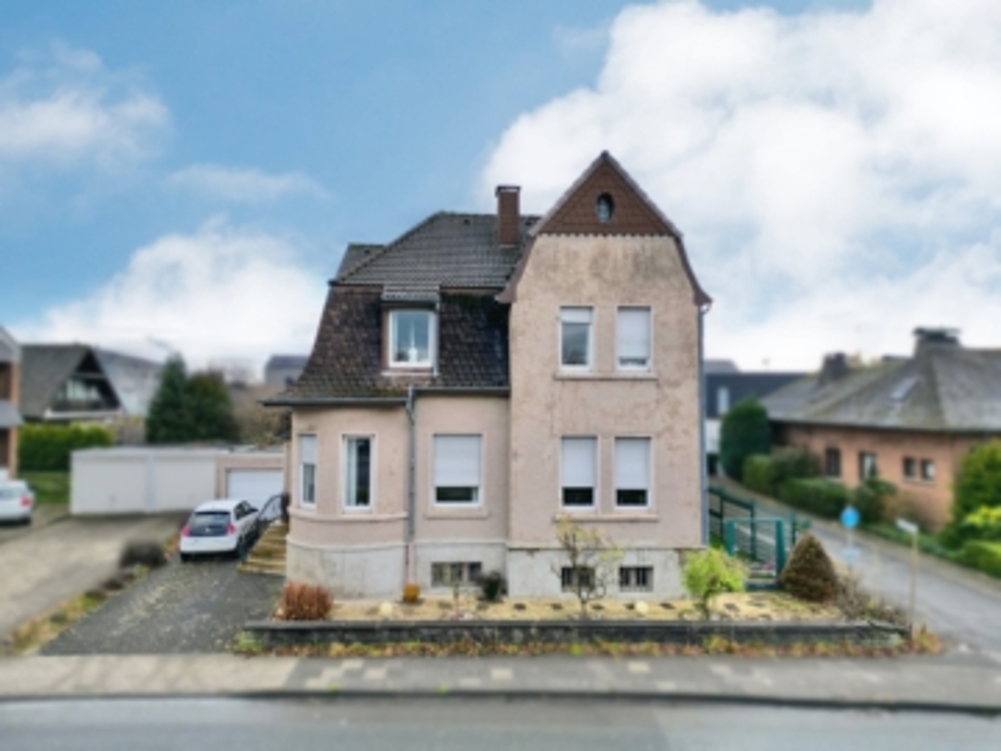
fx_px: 694
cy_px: 376
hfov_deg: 71.6
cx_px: 500
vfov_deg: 56.8
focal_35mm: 24
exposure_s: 1/800
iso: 100
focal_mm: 6.72
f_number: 1.7
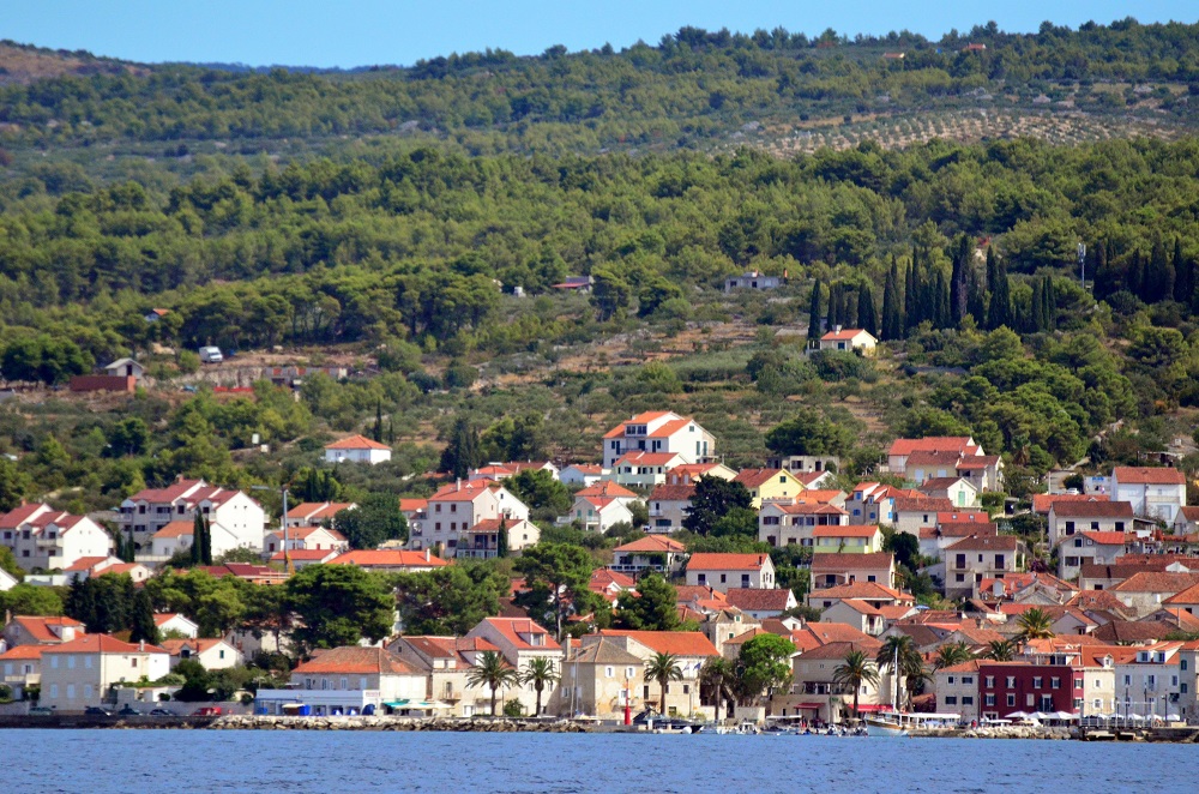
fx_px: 14954
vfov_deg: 3.0
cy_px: 397
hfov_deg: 4.6
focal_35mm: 450
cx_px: 600
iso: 2000
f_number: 5.6
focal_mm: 300
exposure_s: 1/6400
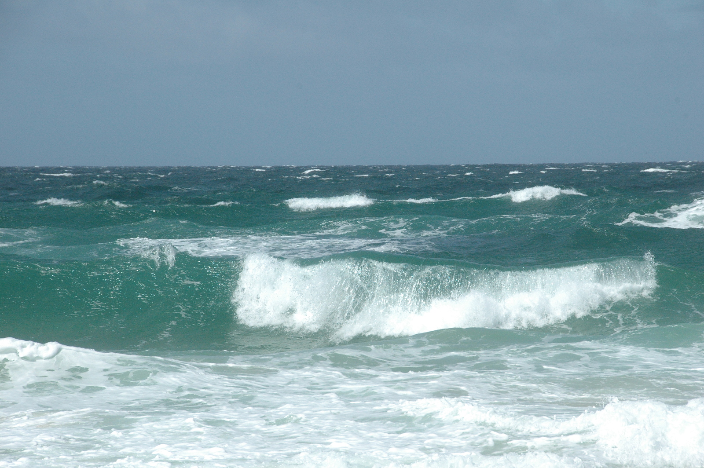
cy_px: 234
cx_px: 352
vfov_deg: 6.8
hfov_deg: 10.2
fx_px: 3957
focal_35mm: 202
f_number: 11
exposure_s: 1/2000
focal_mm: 135
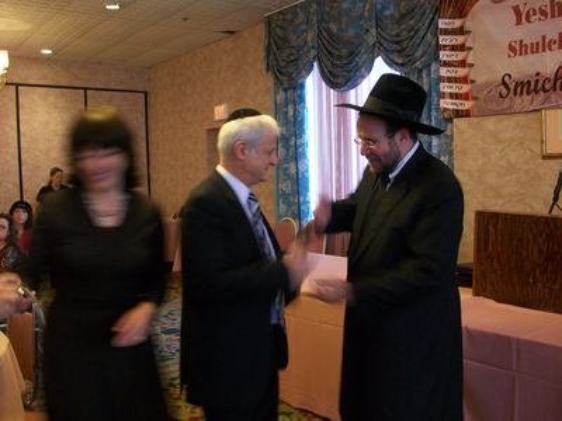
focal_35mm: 32
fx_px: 520
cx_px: 281
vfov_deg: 44.2
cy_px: 210
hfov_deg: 56.8
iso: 160
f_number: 2.8
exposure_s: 1/8
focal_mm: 5.7
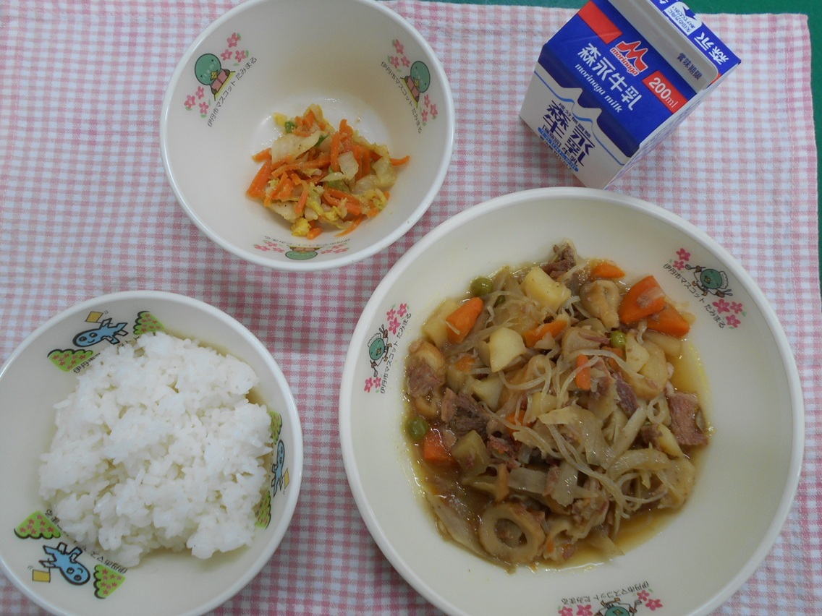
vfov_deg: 46.8
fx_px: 712
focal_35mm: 30
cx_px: 411
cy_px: 308
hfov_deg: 60.0
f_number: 3.4
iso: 80
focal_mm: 5.1
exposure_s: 1/30
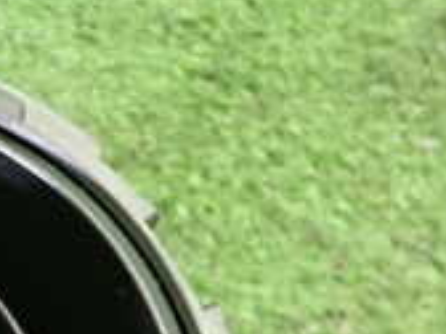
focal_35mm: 107
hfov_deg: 16.8
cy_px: 498
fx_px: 1379
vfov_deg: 13.1
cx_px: -215
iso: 800
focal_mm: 5.4
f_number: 2.3
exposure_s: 1/20
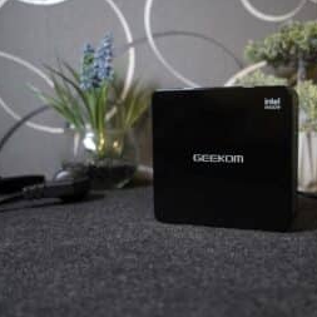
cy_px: 160
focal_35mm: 38
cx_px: 238
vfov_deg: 43.9
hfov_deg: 42.5
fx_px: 394
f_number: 4
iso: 500
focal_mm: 29
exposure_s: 1/30
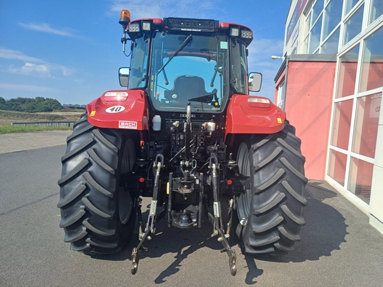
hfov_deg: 69.4
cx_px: 192
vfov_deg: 54.9
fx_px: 277
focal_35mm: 25
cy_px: 144
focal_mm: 4.65
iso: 50
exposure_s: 1/962
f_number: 1.8
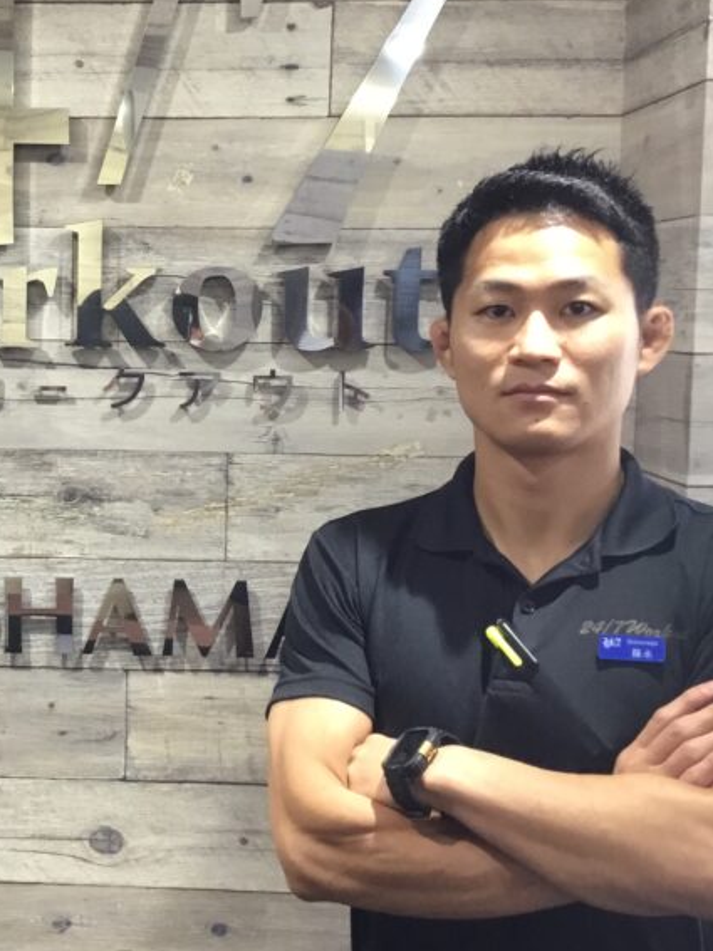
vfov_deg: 34.3
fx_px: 1539
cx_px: 70
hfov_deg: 25.3
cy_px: 444
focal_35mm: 56
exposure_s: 1/30
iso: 100
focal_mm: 3.3
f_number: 2.4
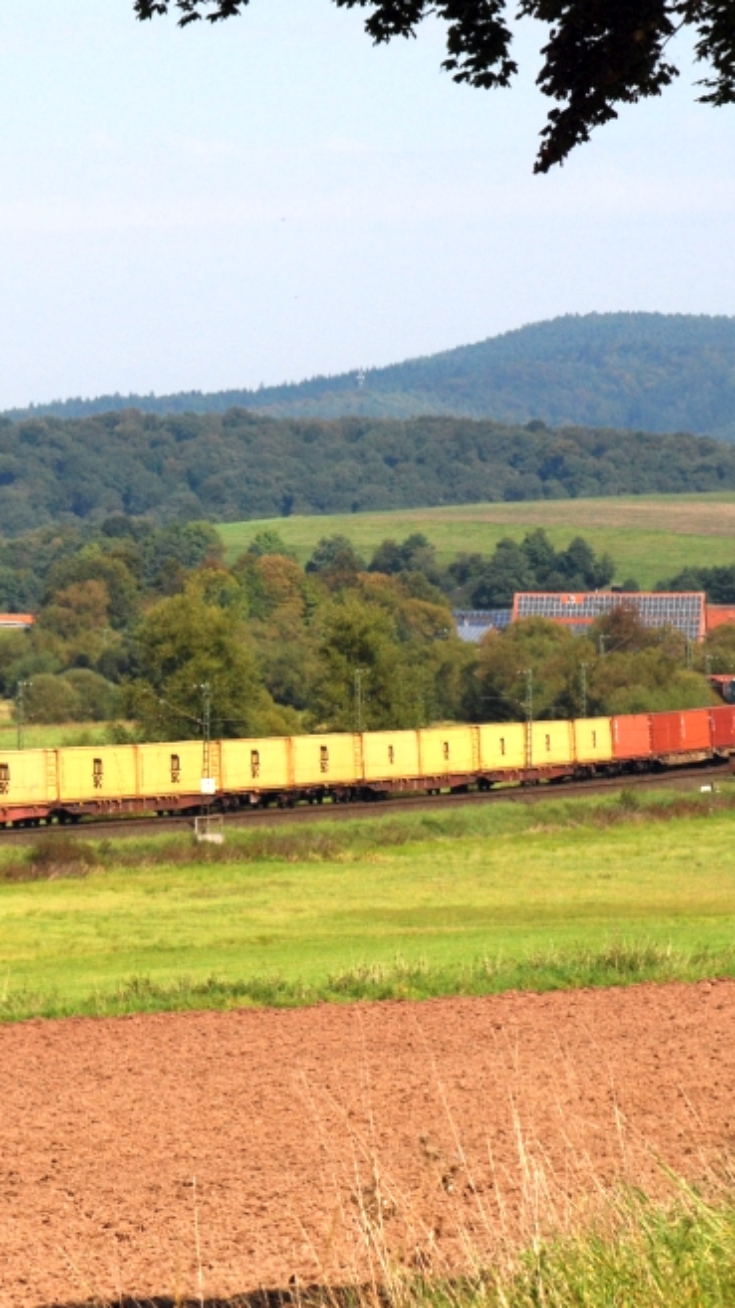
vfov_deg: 9.4
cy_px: 765
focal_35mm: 230
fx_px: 7978
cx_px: 52
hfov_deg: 5.3
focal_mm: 80
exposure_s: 1/500
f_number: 11
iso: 320
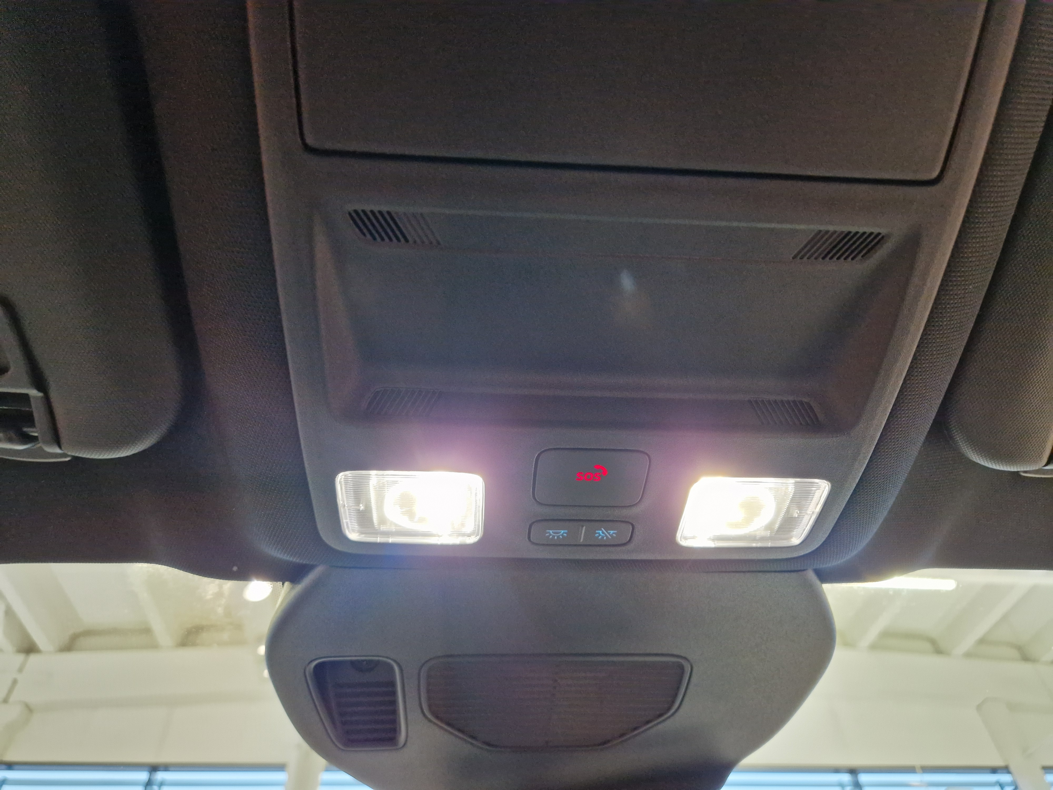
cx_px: 526
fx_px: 700
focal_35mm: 23
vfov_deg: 58.9
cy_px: 395
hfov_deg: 73.9
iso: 1000
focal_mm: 5.4
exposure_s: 1/100
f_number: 1.8
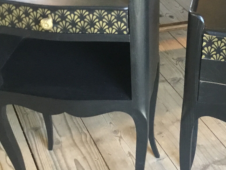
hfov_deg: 29.3
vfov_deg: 22.6
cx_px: 175
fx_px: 424
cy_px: 100
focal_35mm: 65
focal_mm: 3.3
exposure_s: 1/25
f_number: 2.4
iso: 200
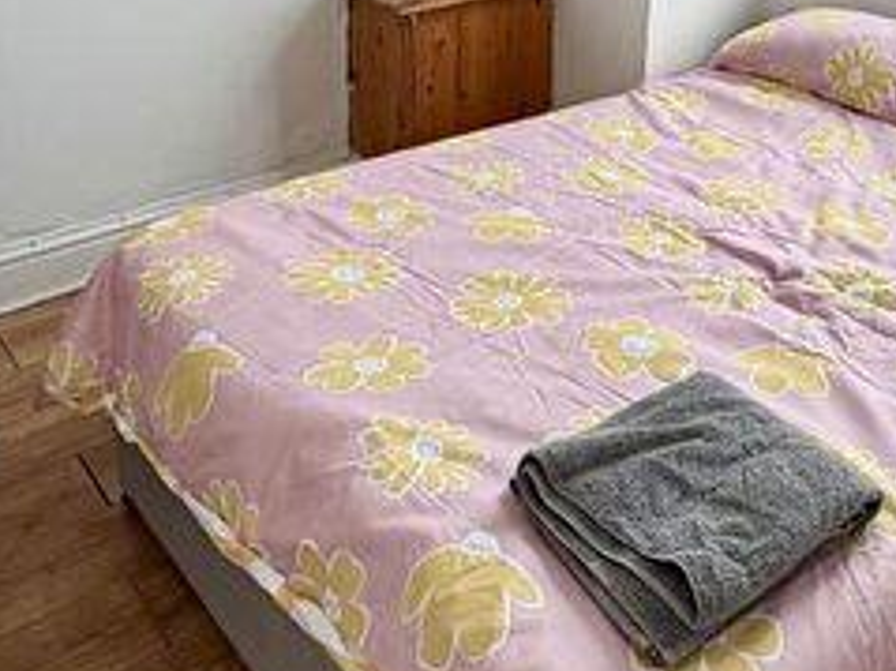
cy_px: 24
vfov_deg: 32.7
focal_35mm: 41
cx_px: 671
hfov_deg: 44.3
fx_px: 1061
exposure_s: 1/121
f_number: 2.2
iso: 100
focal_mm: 2.22
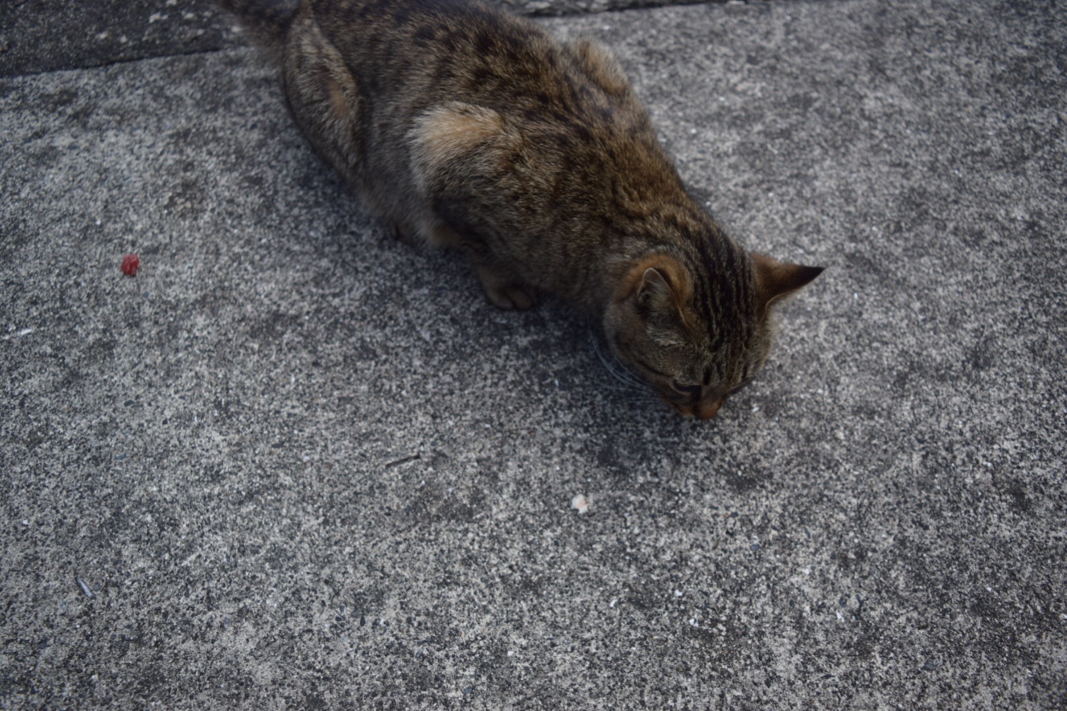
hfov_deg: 67.4
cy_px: 356
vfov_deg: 47.9
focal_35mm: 27
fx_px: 800
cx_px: 534
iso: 200
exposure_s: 1/1250
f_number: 3.5
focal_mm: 18
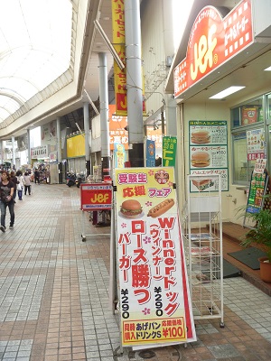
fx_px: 365
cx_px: 136
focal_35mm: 35
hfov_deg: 40.7
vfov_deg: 52.6
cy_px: 180
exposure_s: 1/30
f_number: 3.5
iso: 160
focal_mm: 6.3
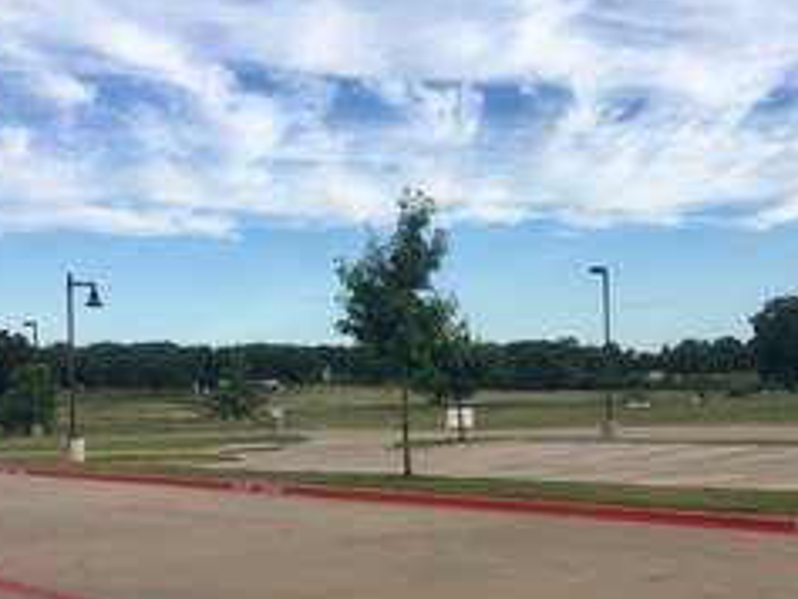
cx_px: 515
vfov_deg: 29.5
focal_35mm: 49
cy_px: 387
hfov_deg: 38.6
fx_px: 1130
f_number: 2.2
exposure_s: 1/746
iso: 25
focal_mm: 4.15
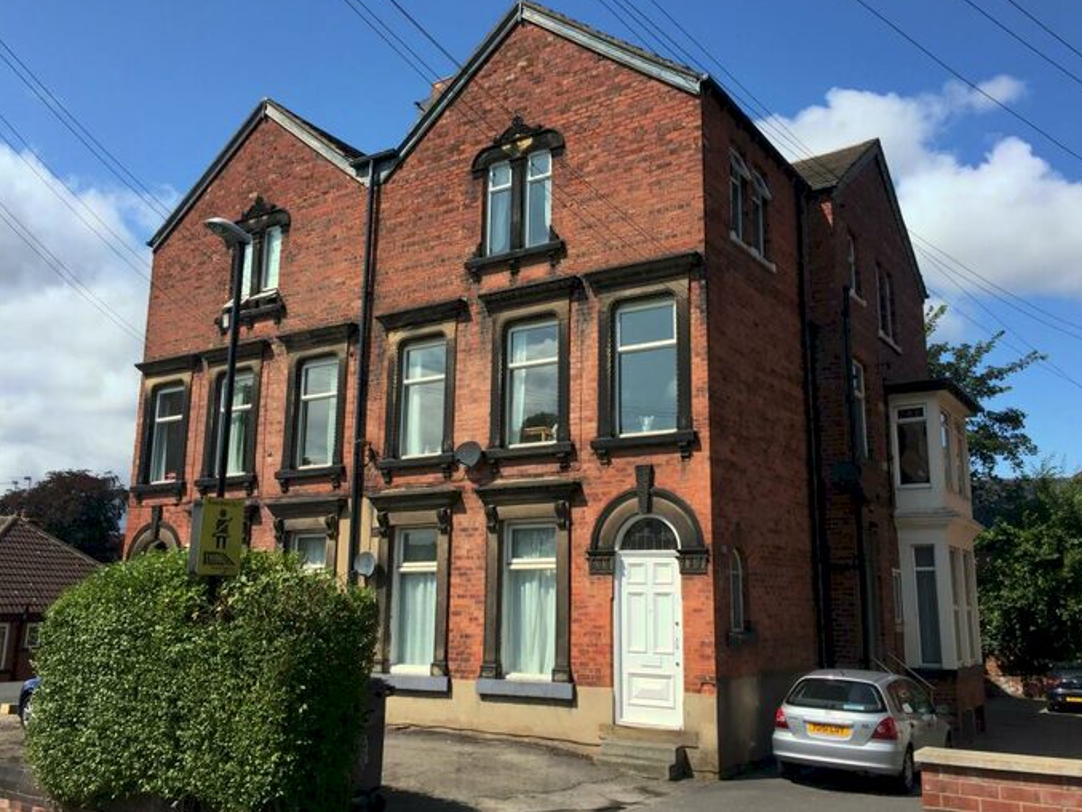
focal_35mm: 30
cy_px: 400
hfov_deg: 59.9
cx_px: 553
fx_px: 938
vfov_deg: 46.8
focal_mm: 4.15
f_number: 2.2
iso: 32
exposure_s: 1/2326
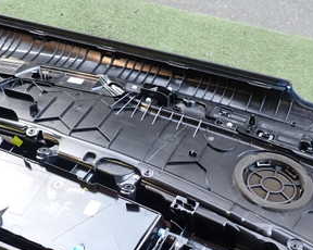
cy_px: 192
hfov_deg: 31.0
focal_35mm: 61
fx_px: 565
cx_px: 140
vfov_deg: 24.6
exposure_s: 1/60
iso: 200
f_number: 2.3
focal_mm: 5.4
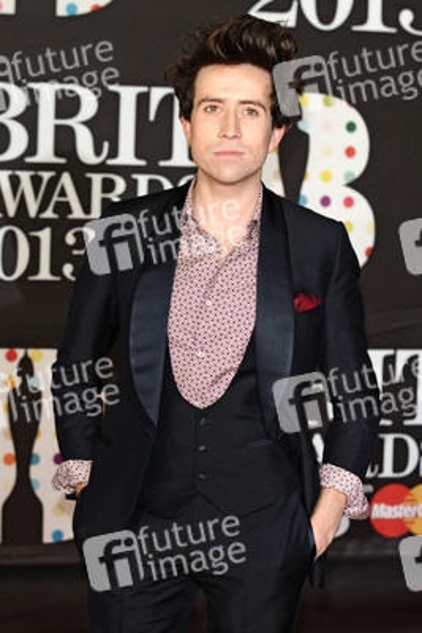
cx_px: 211
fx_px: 2108
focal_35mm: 120
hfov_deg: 11.4
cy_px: 316
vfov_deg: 17.1
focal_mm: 80
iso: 320
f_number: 4.5
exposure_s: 1/200
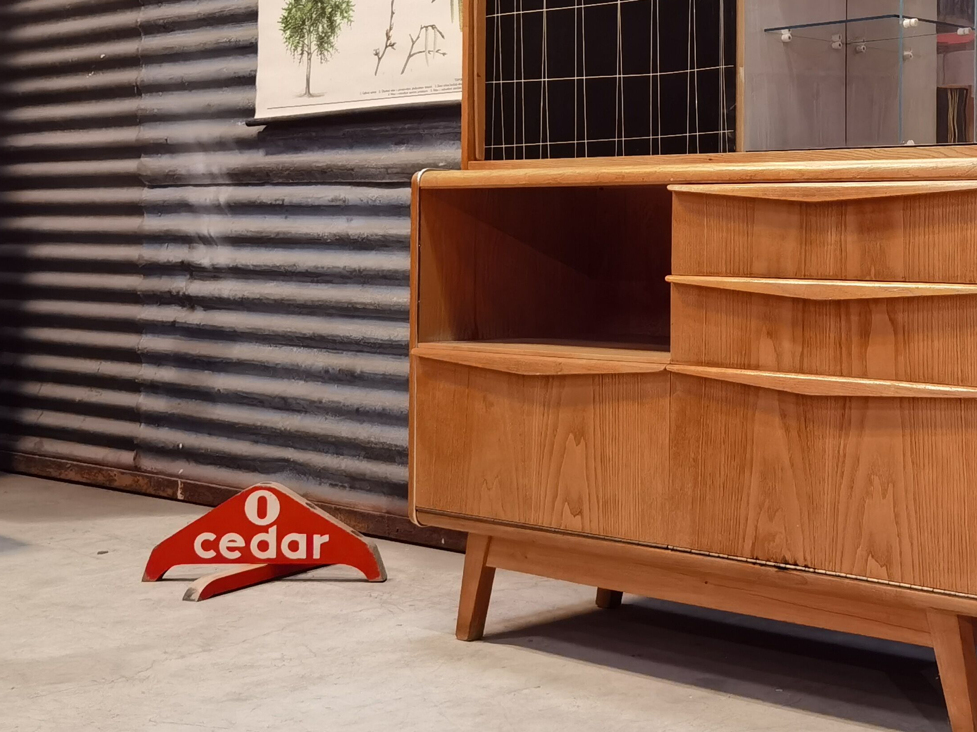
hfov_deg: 31.1
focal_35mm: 60
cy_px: 204
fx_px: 1693
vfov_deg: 24.2
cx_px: 825
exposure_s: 1/33.3
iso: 640
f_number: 1.9
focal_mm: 6.71
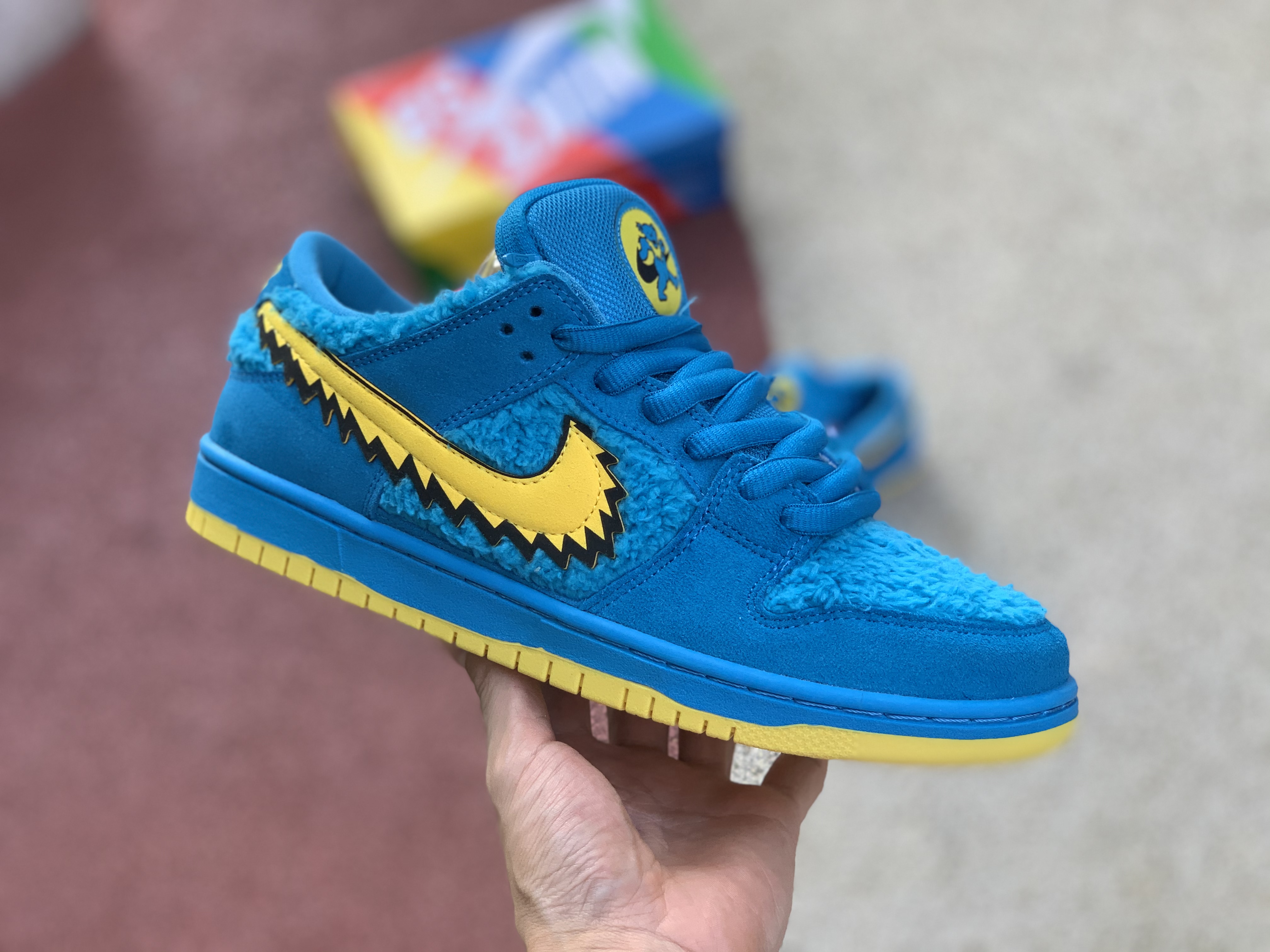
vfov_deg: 28.0
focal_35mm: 52
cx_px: 635
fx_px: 1908
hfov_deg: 36.8
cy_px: 476
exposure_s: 1/122
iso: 32
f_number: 2.4
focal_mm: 6
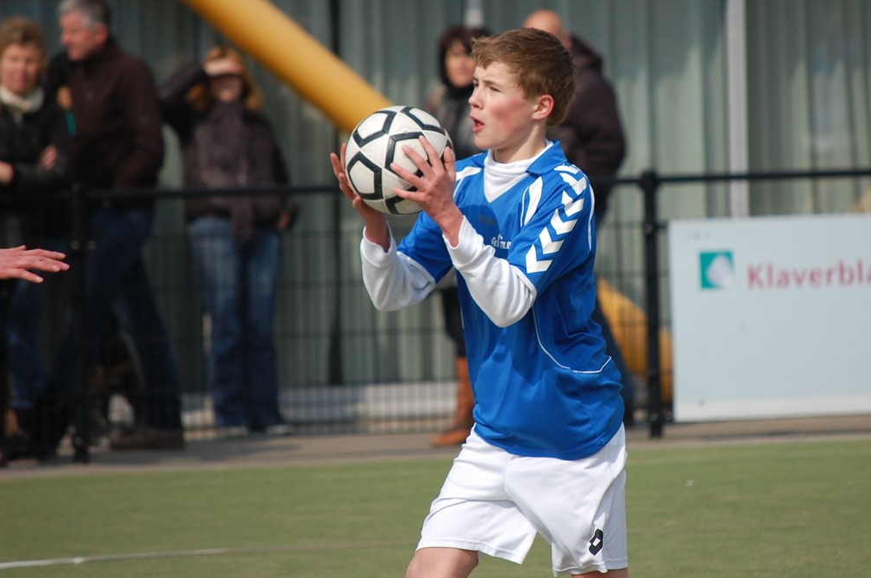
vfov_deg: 4.5
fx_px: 7416
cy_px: 295
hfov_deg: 6.7
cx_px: 437
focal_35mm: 307
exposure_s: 1/1000
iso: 220
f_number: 5.6
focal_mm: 200
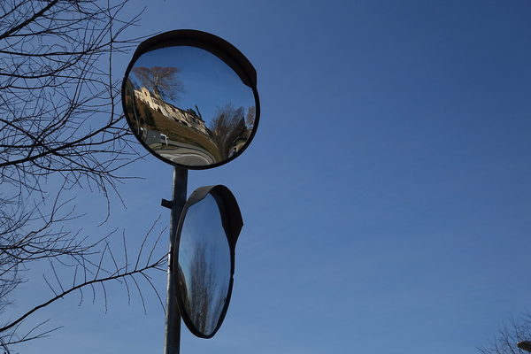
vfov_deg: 23.0
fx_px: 870
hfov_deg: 33.9
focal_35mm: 59
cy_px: 177
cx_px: 266
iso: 250
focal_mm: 21.79
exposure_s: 1/1000
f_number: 8
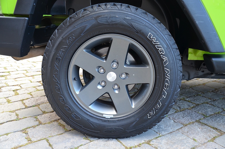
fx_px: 225
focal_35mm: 36
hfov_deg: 53.2
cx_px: 112
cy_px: 74
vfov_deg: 36.7
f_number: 4
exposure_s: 1/60
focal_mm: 24
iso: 400
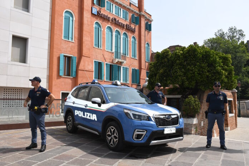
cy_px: 83
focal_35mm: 30
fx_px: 207
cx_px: 124
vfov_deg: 43.6
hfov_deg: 61.9
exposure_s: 1/250
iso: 100
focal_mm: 20
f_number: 9
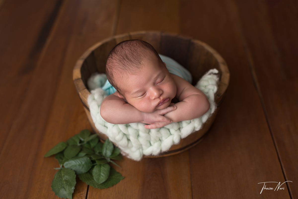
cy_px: 100
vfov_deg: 27.0
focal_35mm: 50
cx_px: 149
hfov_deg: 39.6
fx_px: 414
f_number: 2.8
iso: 100
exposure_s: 1/160
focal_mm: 50
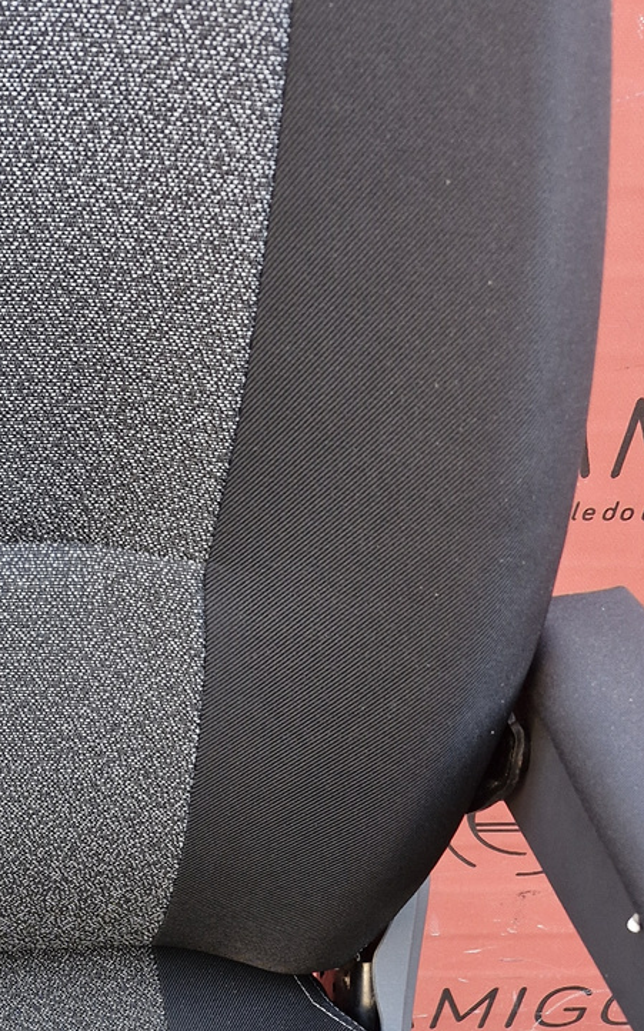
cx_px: -44
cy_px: 1082
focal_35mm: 54
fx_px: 1517
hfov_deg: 22.7
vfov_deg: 33.6
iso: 50
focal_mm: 5.54
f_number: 1.8
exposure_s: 1/180
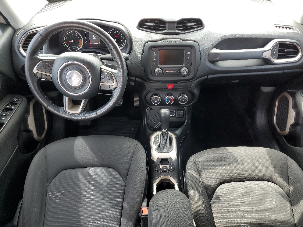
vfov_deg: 53.1
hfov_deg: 67.3
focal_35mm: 26
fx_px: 228
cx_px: 152
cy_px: 114
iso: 77
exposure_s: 1/120
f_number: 1.5
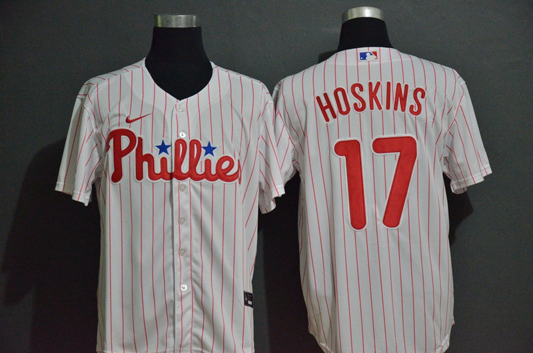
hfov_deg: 22.7
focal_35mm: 90
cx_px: 266
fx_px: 1330
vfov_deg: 15.1
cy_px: 176
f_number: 5
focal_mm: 60
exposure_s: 1/80
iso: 4000
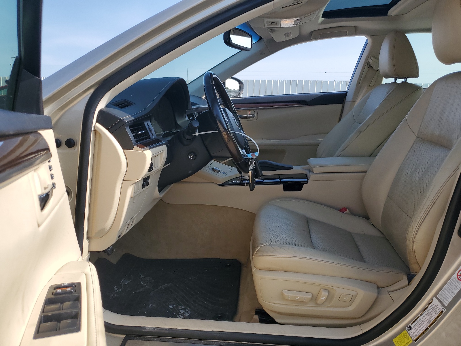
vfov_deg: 53.1
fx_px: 346
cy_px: 173
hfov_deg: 67.3
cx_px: 230
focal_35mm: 26
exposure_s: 1/2000
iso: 50
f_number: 1.5
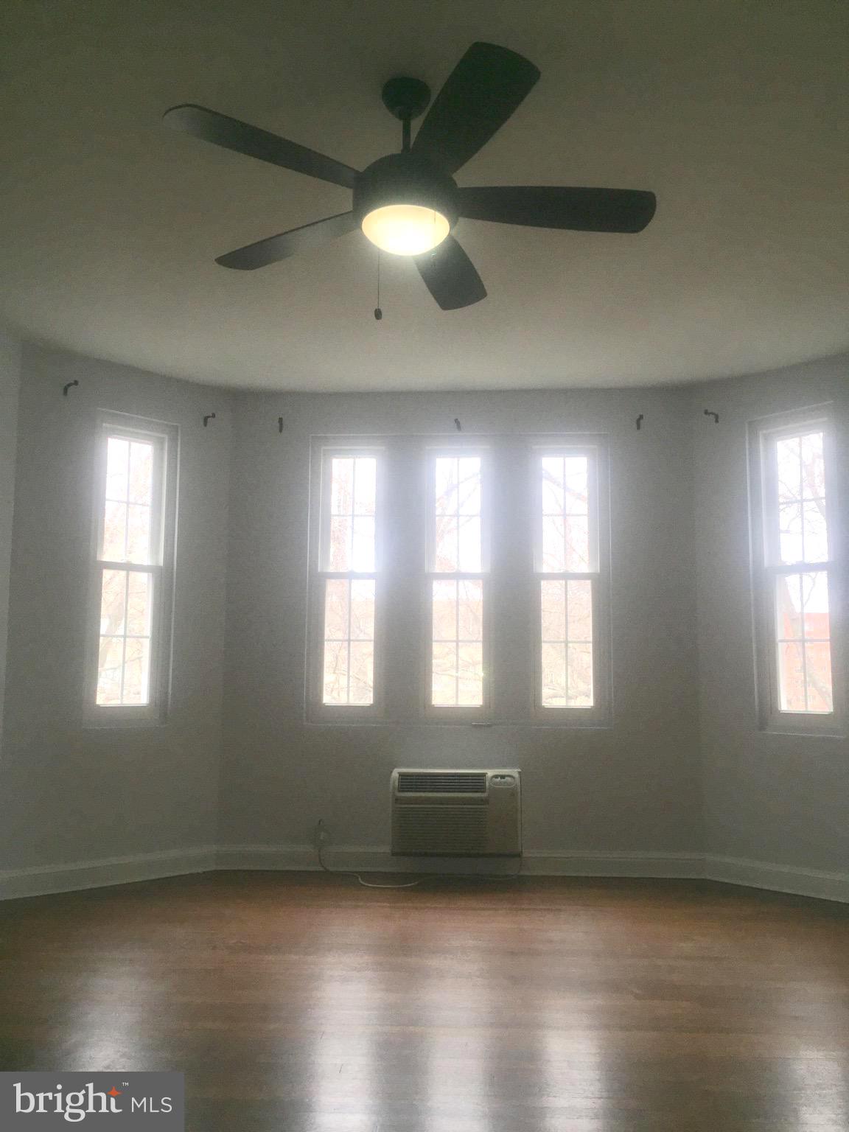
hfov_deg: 48.2
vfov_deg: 61.7
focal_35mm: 29
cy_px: 566
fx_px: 948
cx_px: 424
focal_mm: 4.15
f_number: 2.2
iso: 32
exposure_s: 1/124
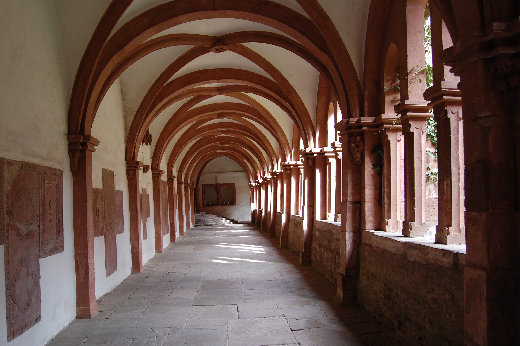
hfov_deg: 65.5
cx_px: 251
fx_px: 404
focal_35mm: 28
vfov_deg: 46.3
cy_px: 169
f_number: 5
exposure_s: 1/60
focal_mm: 18
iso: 400
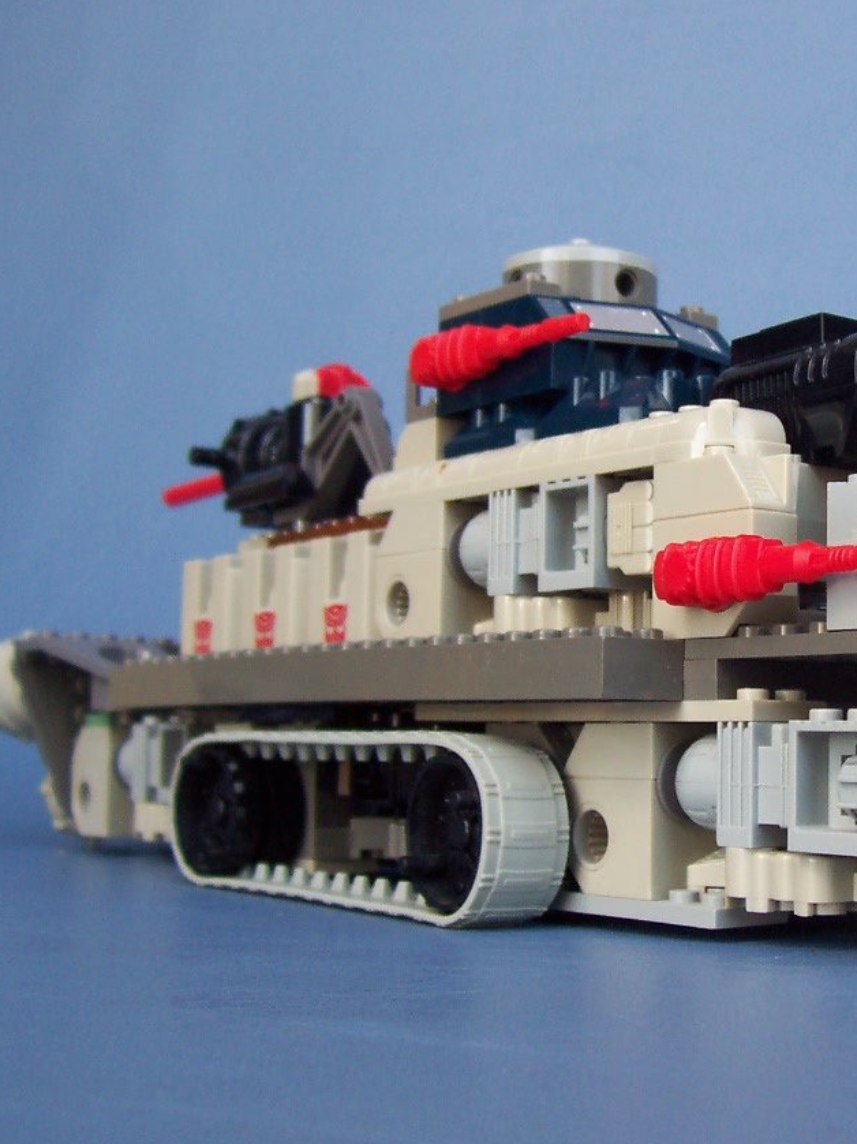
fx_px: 1750
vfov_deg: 36.2
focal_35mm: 53
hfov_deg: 26.7
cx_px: 757
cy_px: 587
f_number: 2.8
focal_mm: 5.6
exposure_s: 1/125
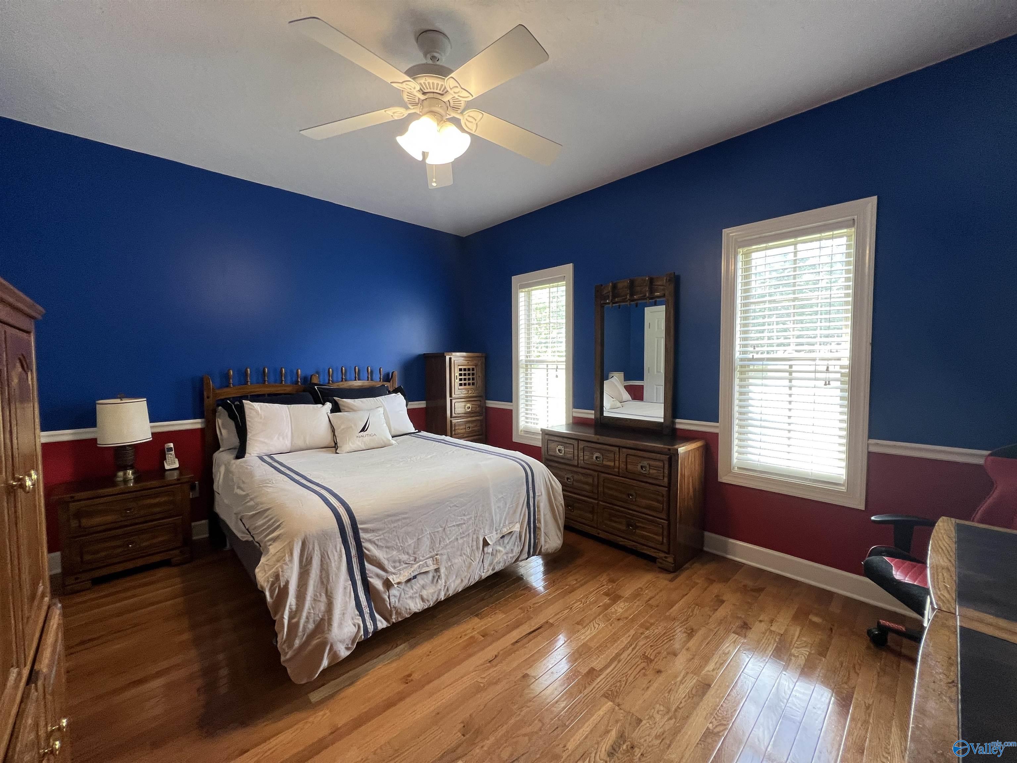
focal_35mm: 13
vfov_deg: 89.9
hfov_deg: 106.2
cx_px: 508
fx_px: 382
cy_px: 382
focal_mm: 1.57
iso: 160
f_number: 1.8
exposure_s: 1/99
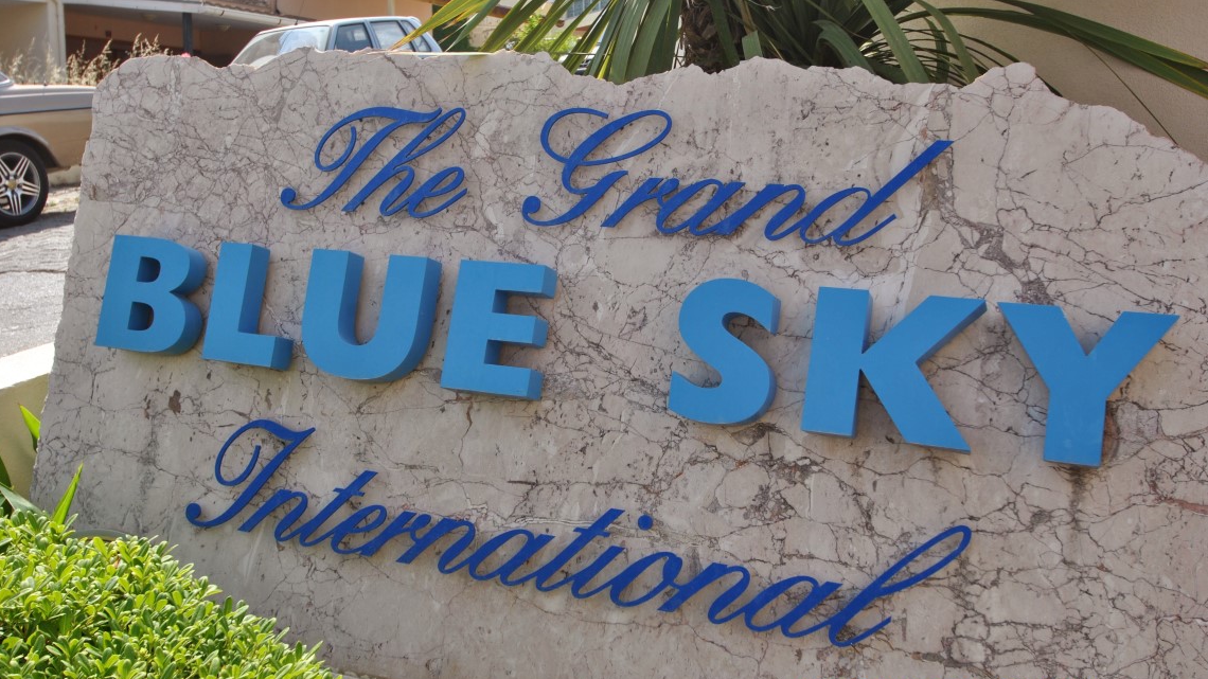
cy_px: 354
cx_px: 602
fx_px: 1217
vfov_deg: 31.2
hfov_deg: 52.8
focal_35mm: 38
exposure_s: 1/200
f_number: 7.1
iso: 100
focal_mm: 24
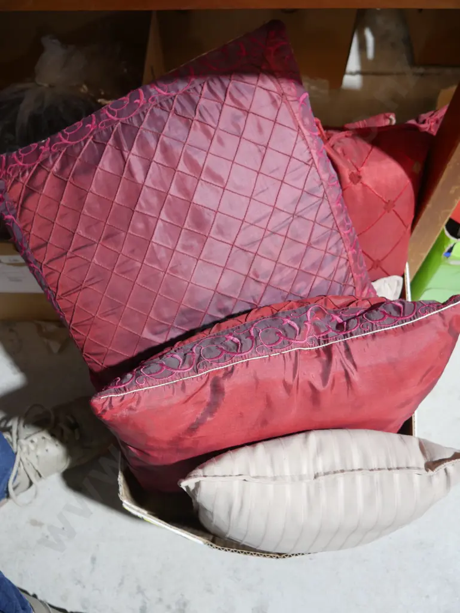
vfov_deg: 56.8
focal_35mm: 32
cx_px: 230
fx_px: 567
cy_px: 306
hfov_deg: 44.2
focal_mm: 16
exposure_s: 1/60
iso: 800
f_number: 3.6
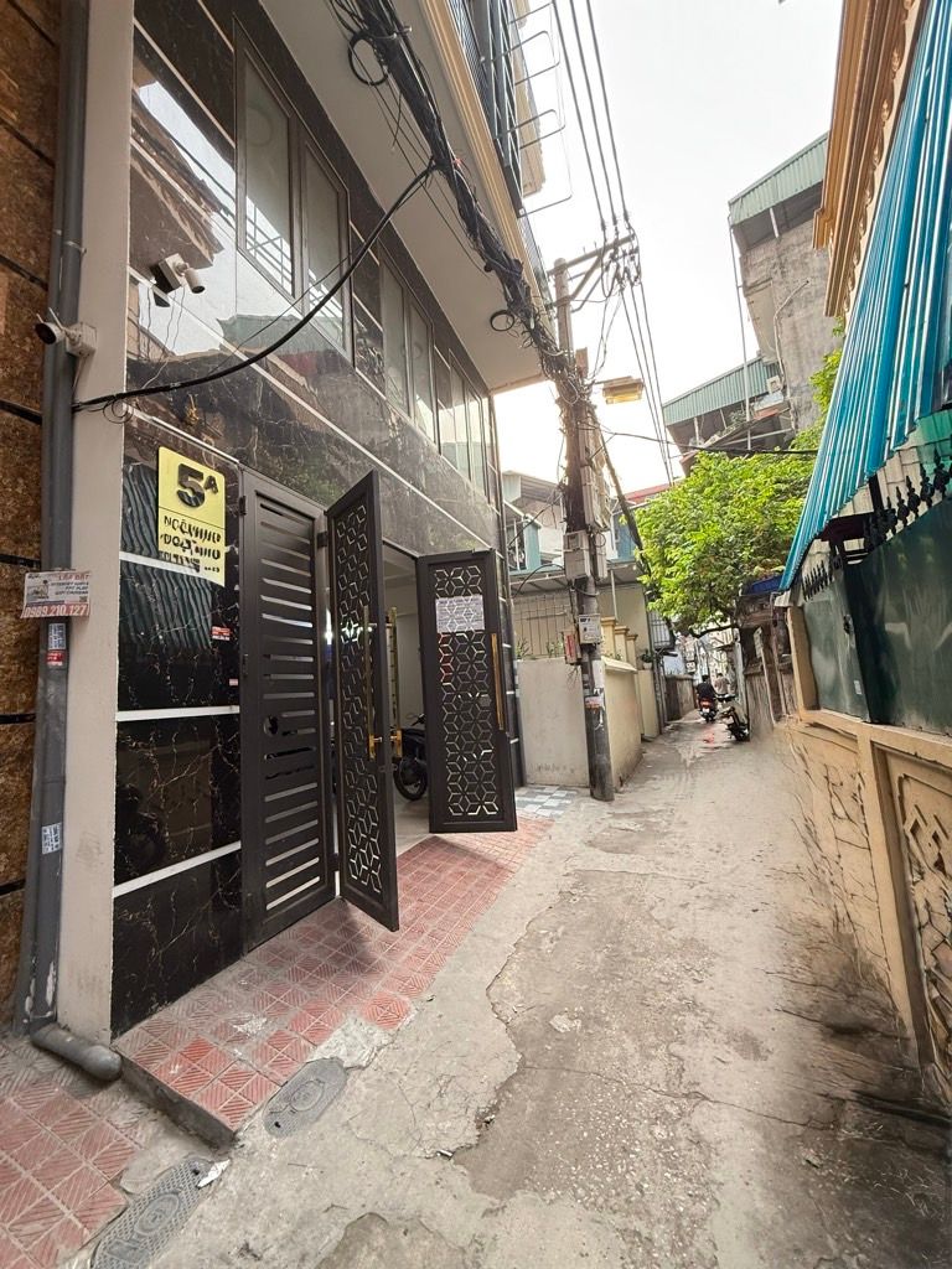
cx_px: 476
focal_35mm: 14
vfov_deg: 102.1
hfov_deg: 85.7
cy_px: 634
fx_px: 513
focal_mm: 2.22
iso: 200
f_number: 2.2
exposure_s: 1/99
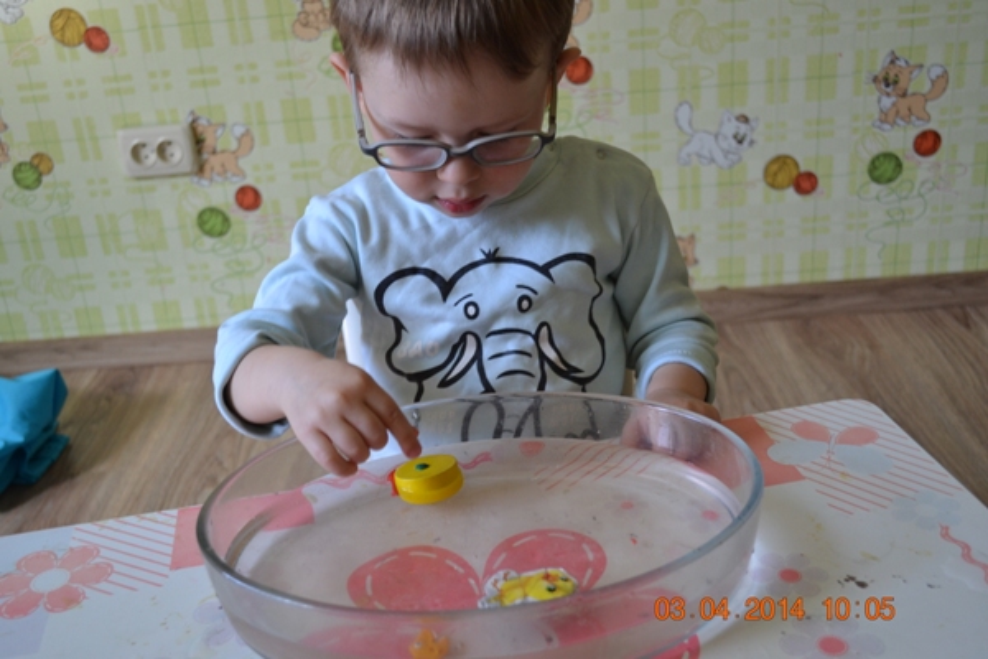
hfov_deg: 49.6
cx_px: 494
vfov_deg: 34.2
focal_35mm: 39
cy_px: 330
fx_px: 1070
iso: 400
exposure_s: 1/50
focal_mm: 26
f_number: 4.2
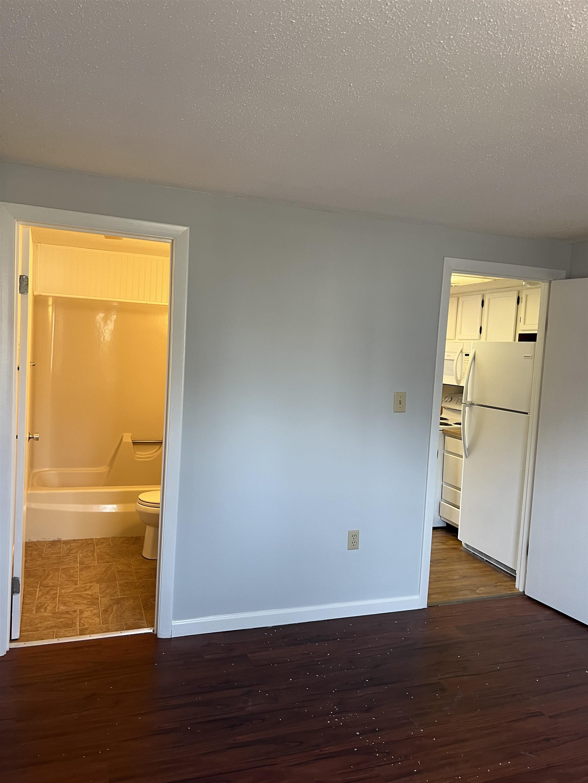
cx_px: 294
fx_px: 589
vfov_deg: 67.3
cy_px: 392
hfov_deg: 53.1
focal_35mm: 26
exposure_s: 1/60
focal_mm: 5.7
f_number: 1.5
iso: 80
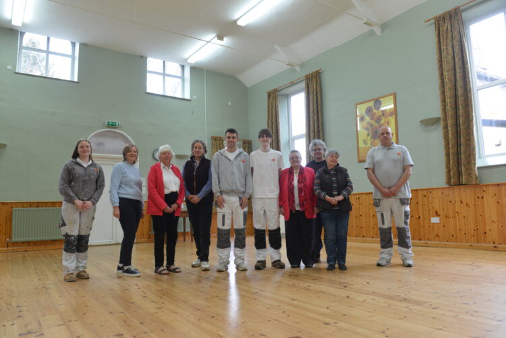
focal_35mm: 26
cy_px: 169
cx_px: 253
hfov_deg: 69.4
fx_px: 366
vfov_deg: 49.6
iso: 1600
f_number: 5.6
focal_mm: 26
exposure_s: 1/125
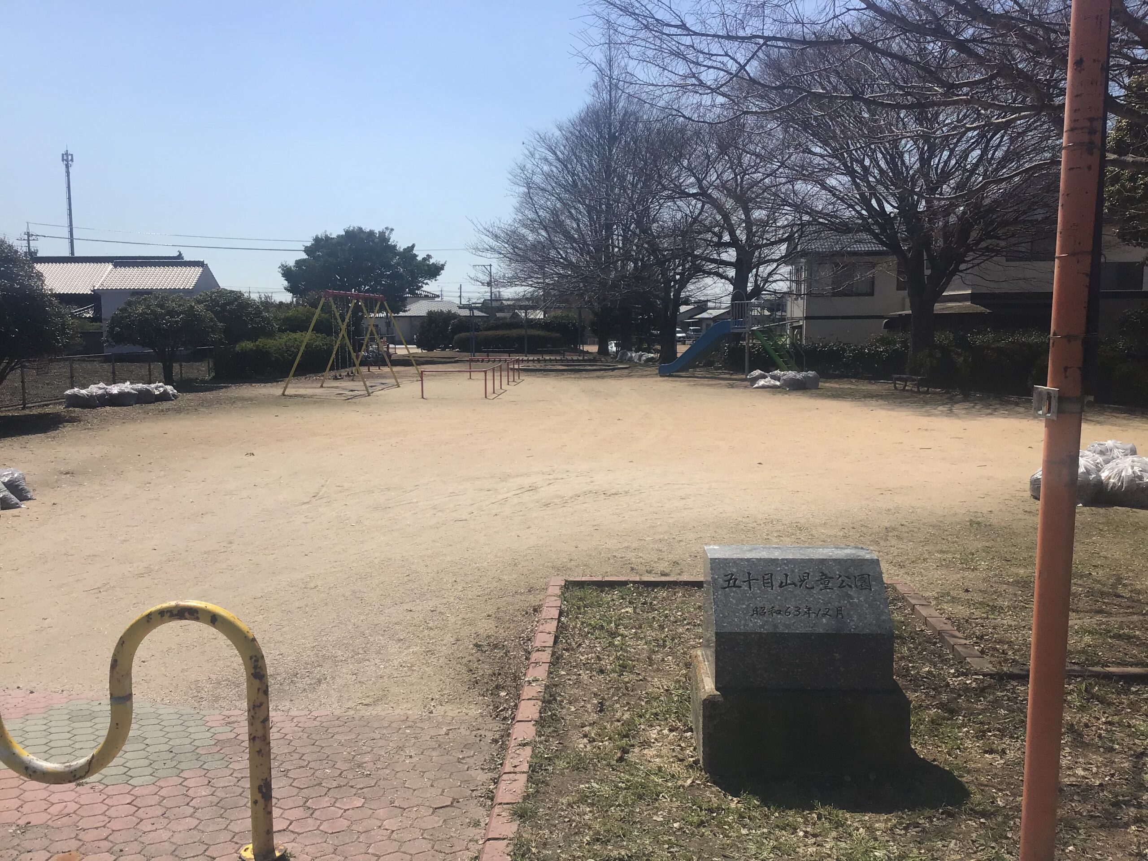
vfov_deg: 45.4
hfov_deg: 58.4
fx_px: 1028
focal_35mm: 31
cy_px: 430
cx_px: 574
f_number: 2.4
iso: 25
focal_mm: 3.3
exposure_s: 1/2551
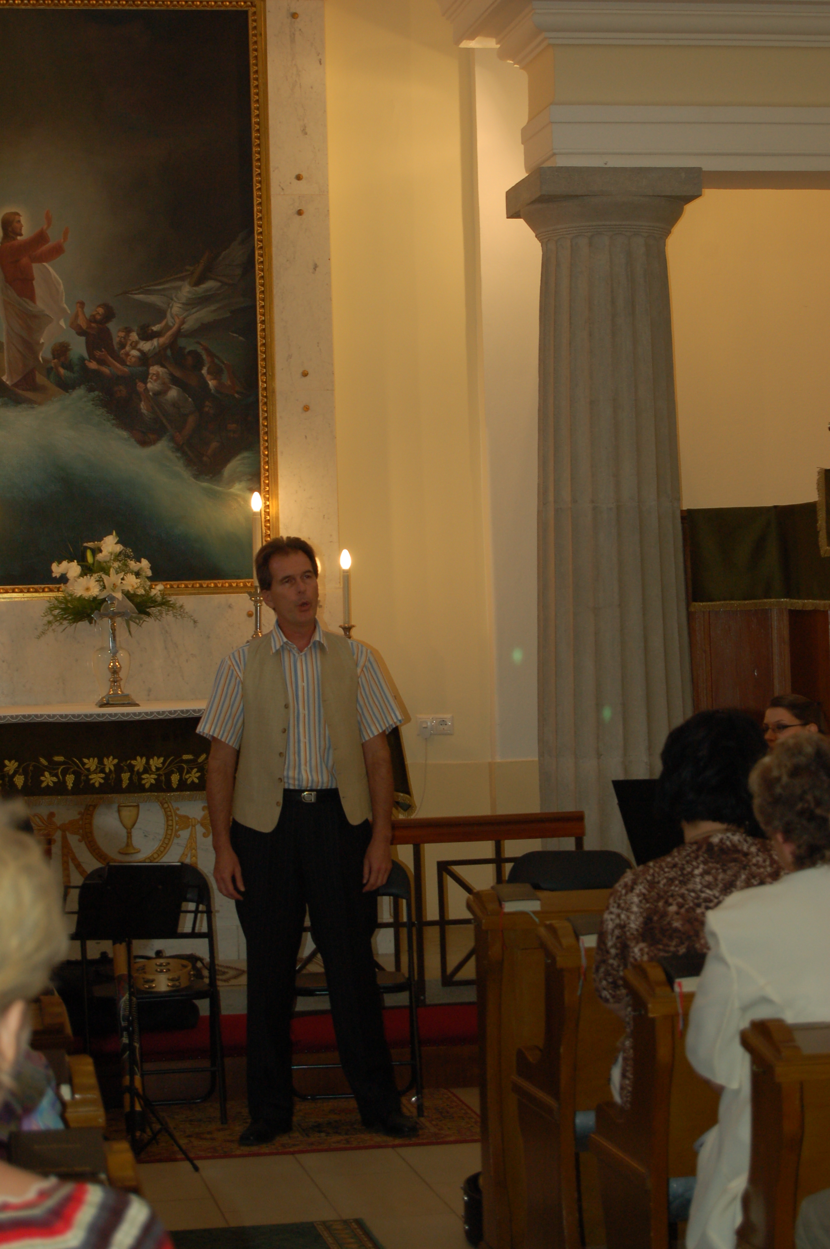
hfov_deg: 16.5
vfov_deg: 24.6
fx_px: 2858
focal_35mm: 82
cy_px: 624
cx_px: 415
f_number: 5.6
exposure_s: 1/60
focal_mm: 55
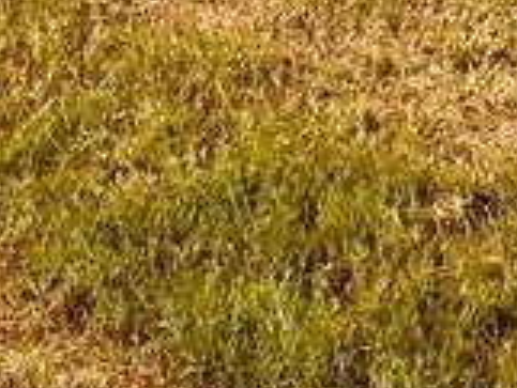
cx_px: 405
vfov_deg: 7.3
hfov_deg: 11.1
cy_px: -824
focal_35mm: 178
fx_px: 2660
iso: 20
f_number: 1.8
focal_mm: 3.99
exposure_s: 1/587
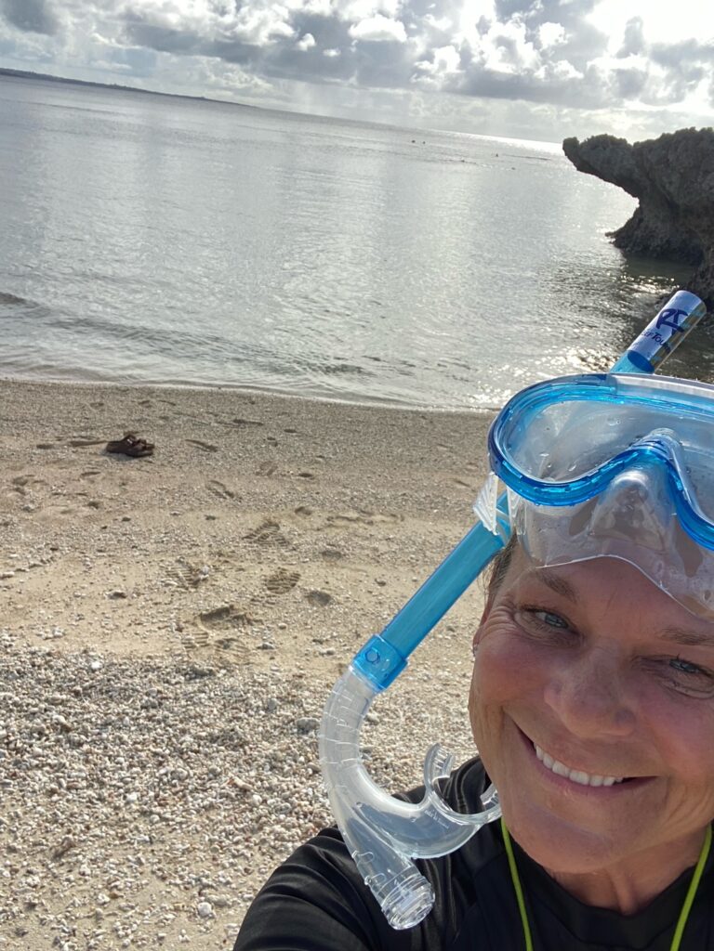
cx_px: 357
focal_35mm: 30
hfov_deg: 46.8
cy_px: 476
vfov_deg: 60.0
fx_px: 825
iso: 25
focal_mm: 2.71
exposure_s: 1/373
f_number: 2.2
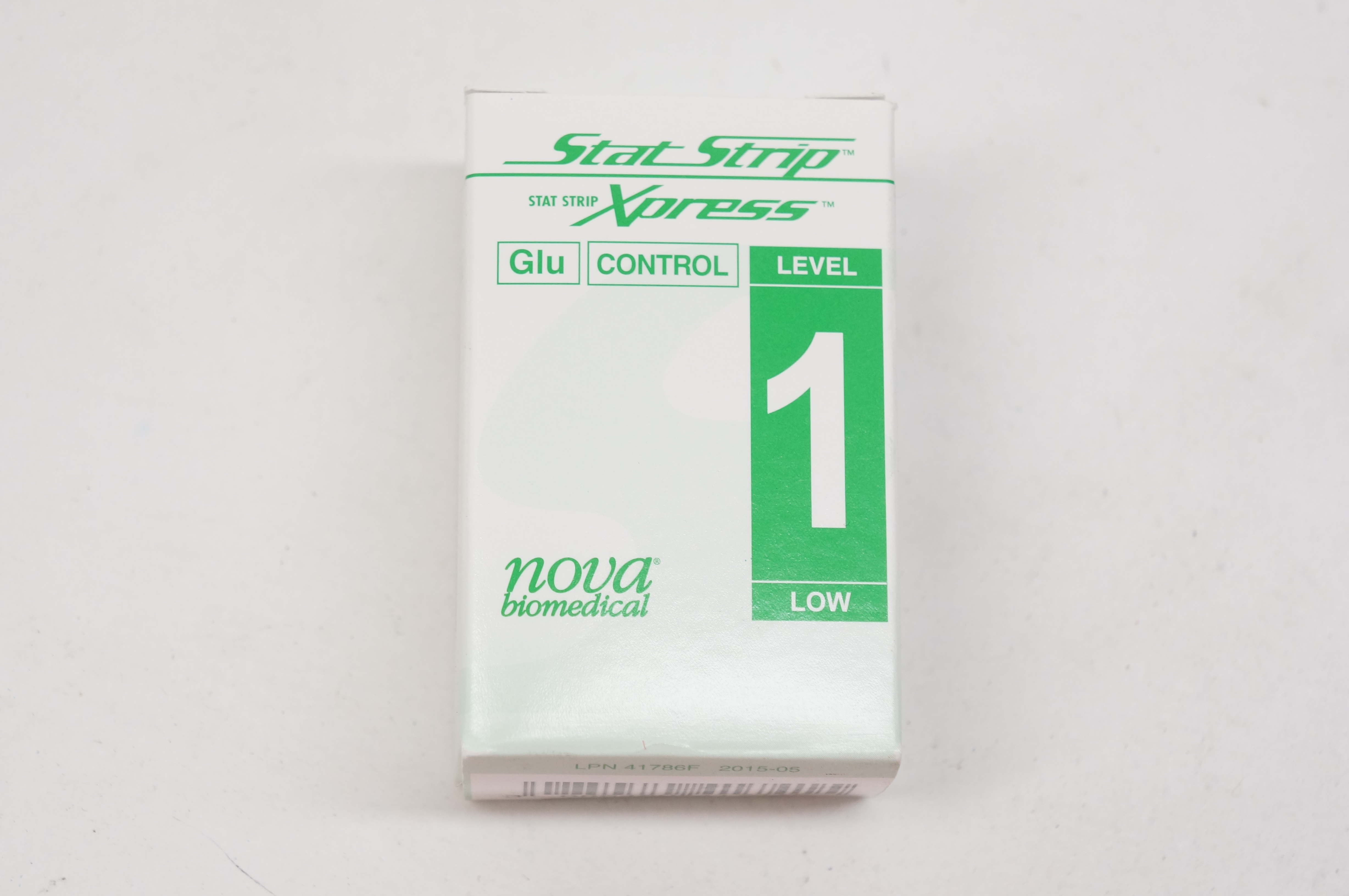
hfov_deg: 24.6
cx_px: 674
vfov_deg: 16.5
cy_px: 448
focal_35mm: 82
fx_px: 3088
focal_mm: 55
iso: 800
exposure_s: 1/125
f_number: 7.1
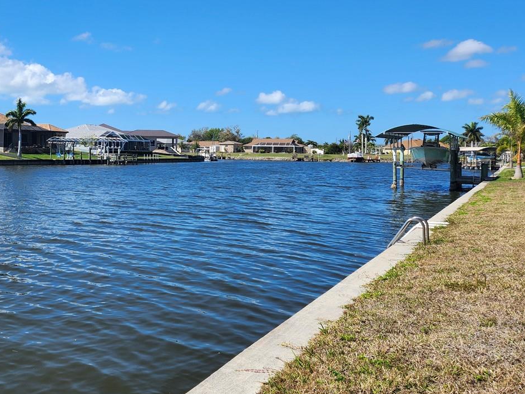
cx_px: 103
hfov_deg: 45.4
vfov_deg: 36.7
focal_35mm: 39
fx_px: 591
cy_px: 155
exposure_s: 1/1636
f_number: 1.8
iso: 20
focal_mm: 5.4
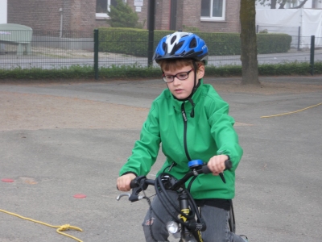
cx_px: 161
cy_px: 121
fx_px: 949
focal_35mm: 102
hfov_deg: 19.3
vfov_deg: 14.5
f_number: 4.9
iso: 100
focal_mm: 18.3
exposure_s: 1/125
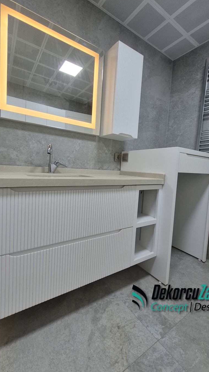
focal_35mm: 15
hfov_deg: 70.3
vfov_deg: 103.0
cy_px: 180
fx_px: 148
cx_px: 92
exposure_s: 1/50
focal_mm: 1.74
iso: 100
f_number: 2.2
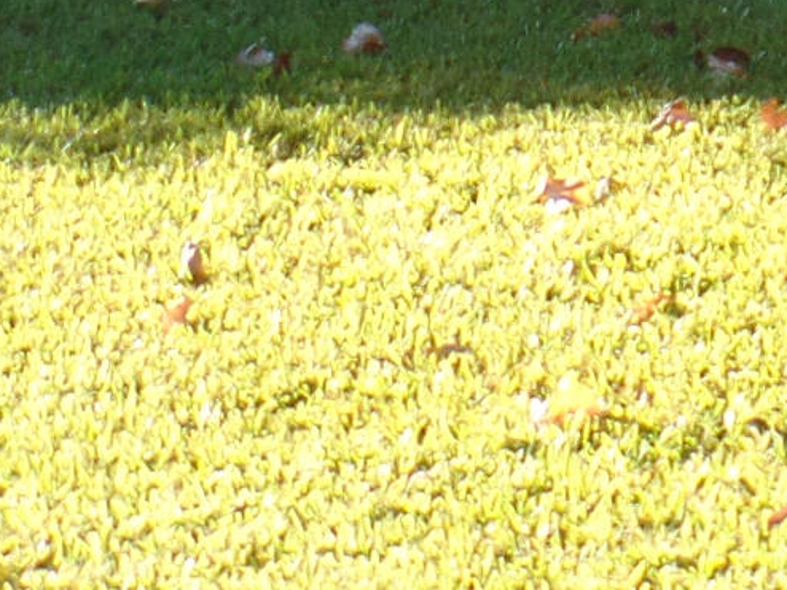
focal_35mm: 281
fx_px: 6385
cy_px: -698
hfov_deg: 7.0
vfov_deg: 5.2
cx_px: 955
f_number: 3.4
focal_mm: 9.2
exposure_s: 1/125
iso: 80
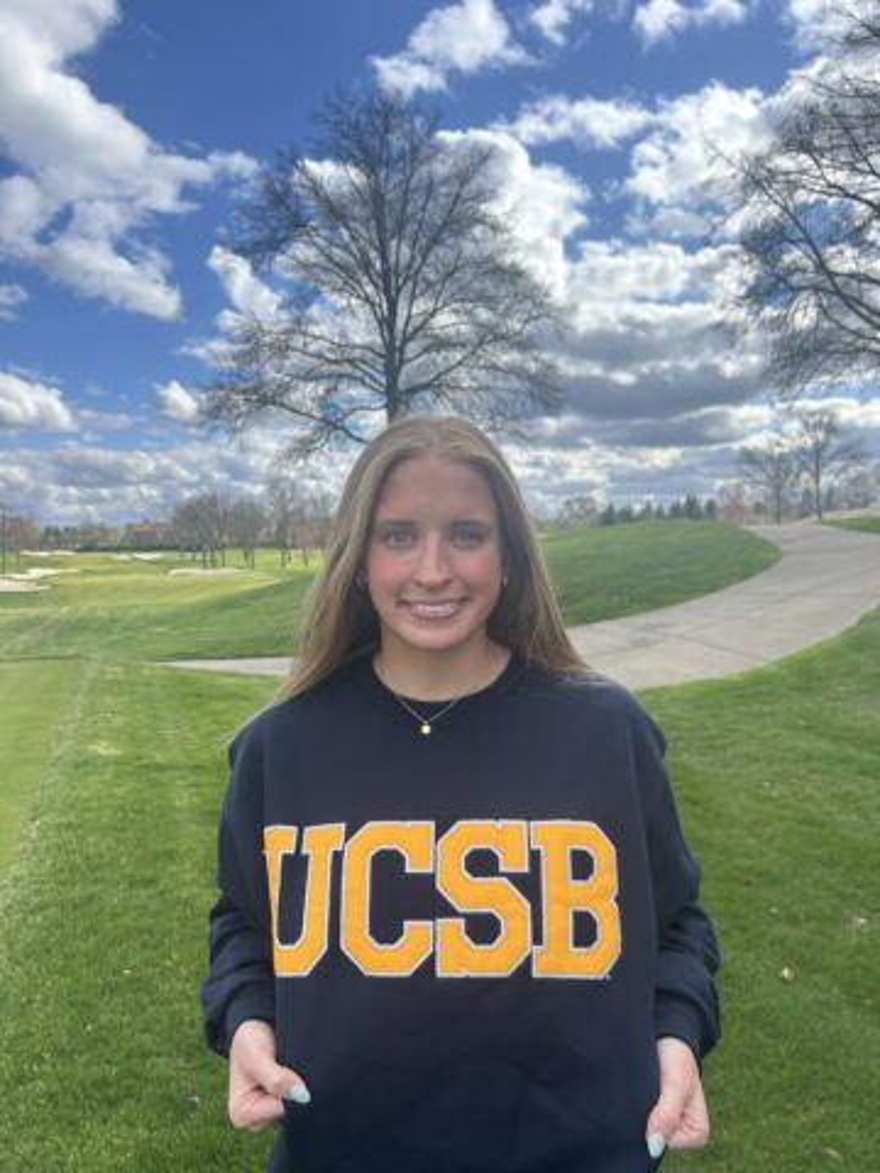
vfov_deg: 67.3
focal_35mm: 26
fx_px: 881
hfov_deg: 53.1
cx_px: 440
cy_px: 586
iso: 50
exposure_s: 1/2841
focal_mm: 5.7
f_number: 1.5
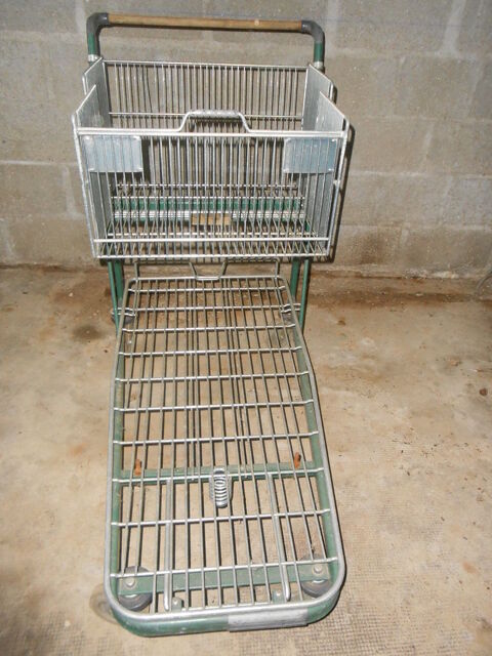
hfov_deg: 53.1
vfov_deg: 67.3
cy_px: 328
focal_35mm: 26
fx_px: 493
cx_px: 246
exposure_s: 1/25
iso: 400
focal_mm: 4.6
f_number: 3.5
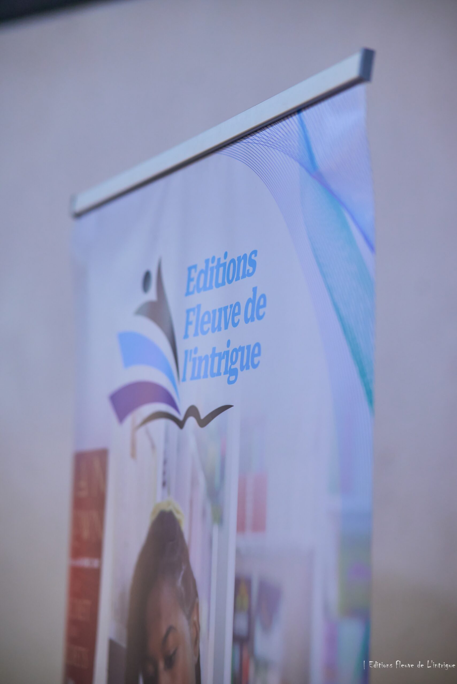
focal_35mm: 85
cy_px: 342
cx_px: 228
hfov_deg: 16.1
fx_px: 1617
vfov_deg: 23.9
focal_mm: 85
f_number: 1.8
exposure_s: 1/200
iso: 1250
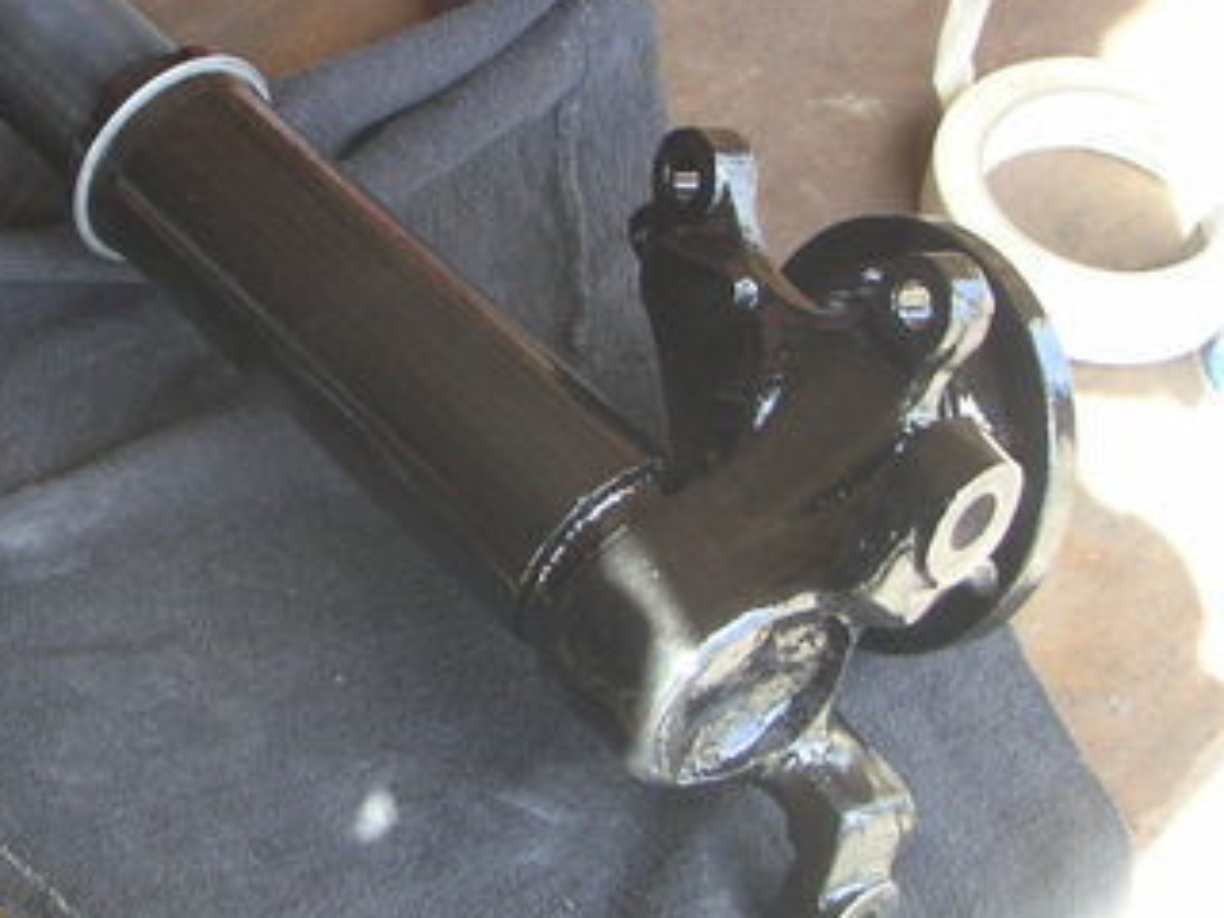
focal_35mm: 76
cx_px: 96
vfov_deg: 19.3
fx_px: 2687
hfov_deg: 24.8
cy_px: 314
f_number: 2.8
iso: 50
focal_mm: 6
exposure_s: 1/45
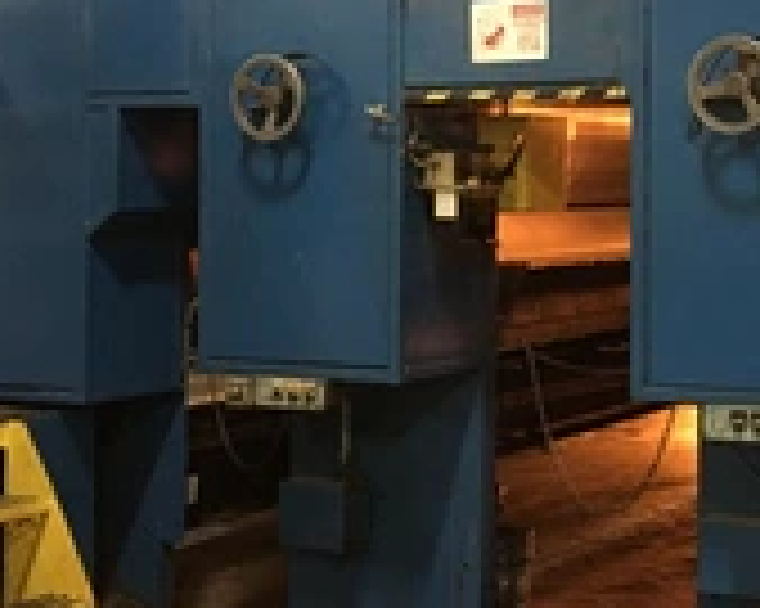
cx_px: 800
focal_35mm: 67
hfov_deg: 26.4
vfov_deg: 22.6
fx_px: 1506
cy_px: 167
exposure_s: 1/4
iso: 100
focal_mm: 4.15
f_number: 2.2
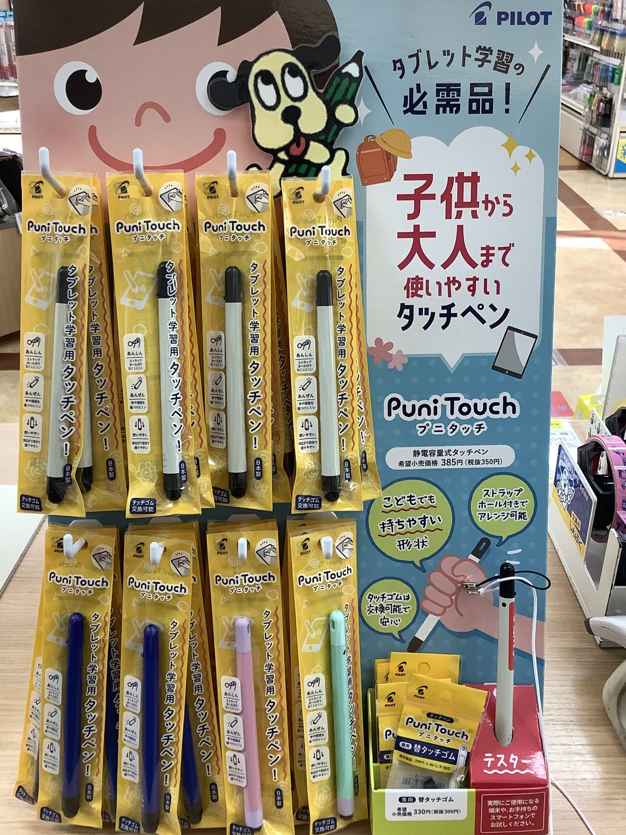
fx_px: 844
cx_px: 306
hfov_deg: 40.7
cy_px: 391
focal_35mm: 35
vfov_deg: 52.6
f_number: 2.4
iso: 80
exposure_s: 1/50
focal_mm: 3.3
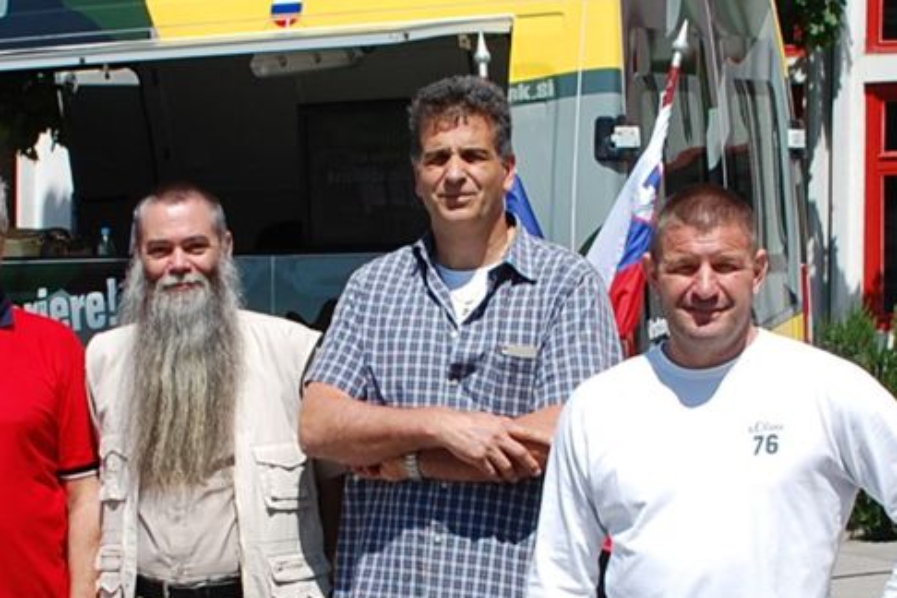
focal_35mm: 82
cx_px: 257
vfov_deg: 15.9
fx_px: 2043
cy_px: 742
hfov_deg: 24.6
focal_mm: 22
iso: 200
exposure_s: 1/400
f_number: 10
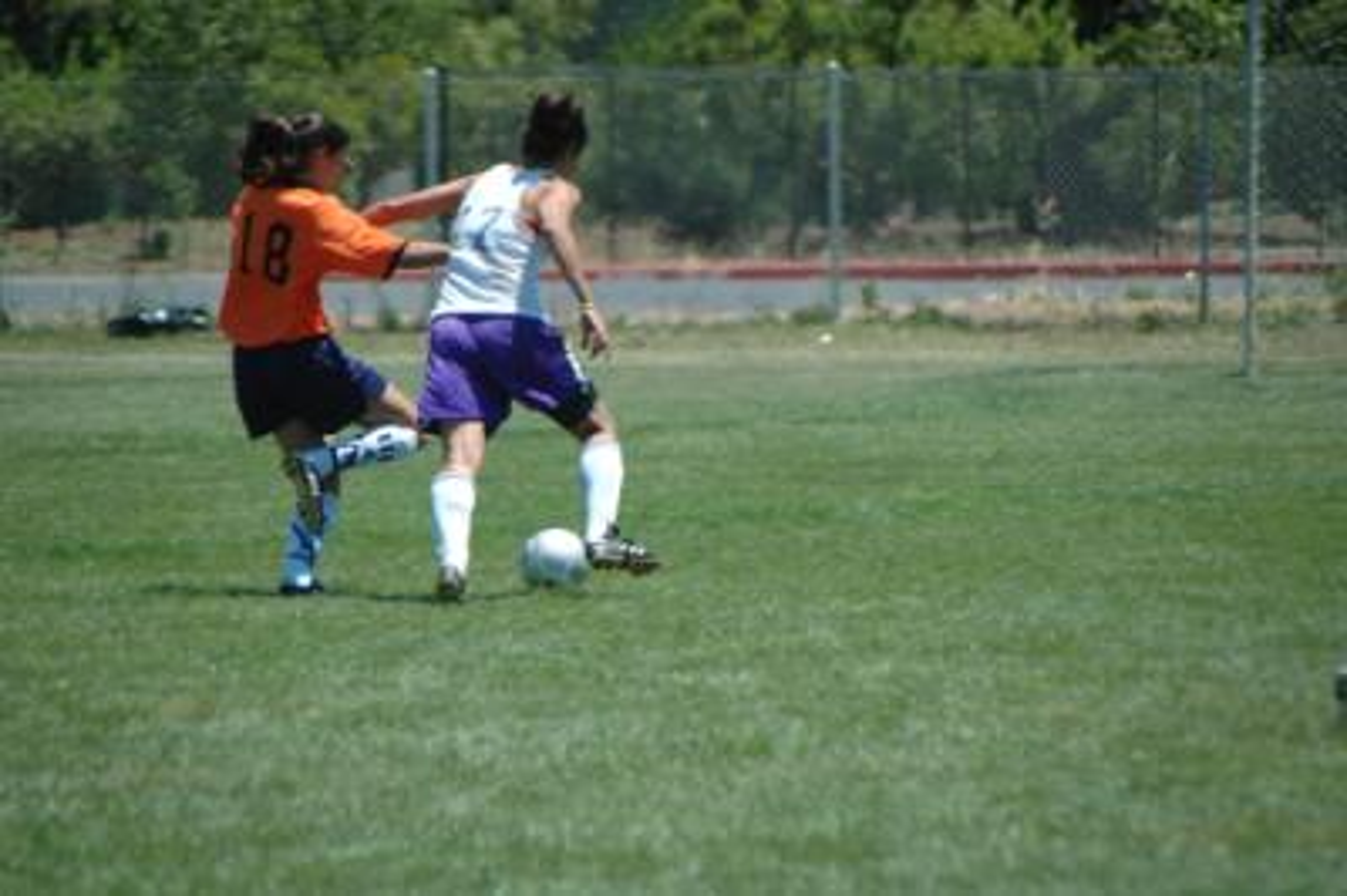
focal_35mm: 315
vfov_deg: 4.4
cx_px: 674
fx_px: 11776
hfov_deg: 6.5
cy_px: 448
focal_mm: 210
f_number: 6.3
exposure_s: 1/500
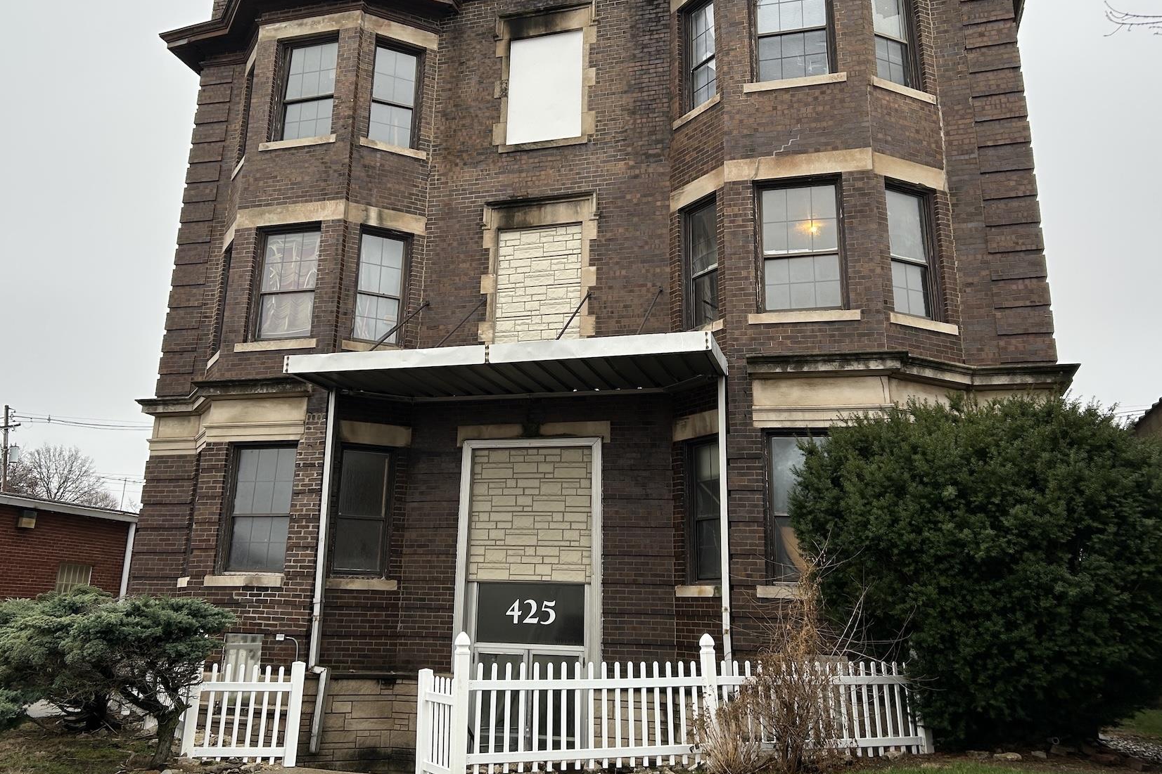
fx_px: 1065
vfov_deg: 39.7
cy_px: 283
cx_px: 540
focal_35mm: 33
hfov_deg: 57.2
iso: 50
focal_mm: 5.7
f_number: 1.5
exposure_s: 1/313
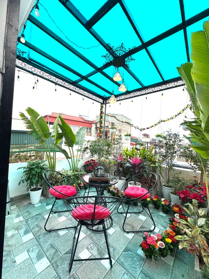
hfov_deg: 85.7
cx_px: 104
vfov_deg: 102.1
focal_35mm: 14
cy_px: 140
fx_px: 113
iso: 40
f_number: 2.2
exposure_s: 1/515
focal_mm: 2.22
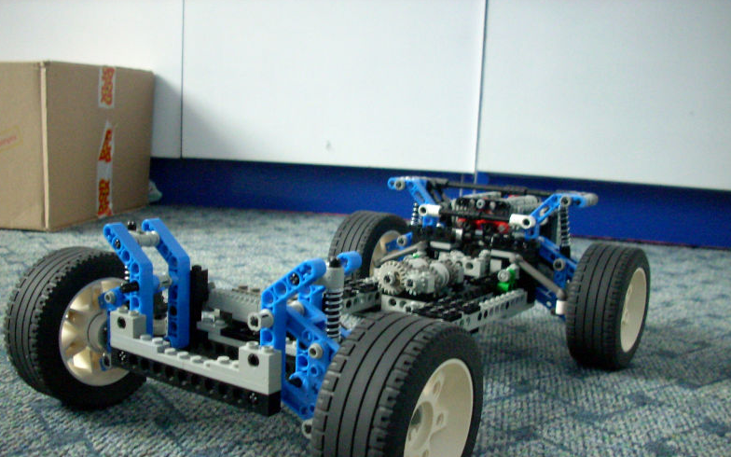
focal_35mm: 40
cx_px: 359
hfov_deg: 49.3
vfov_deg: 31.9
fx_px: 797
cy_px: 276
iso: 518
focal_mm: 6.2
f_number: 2.8
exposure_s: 1/4
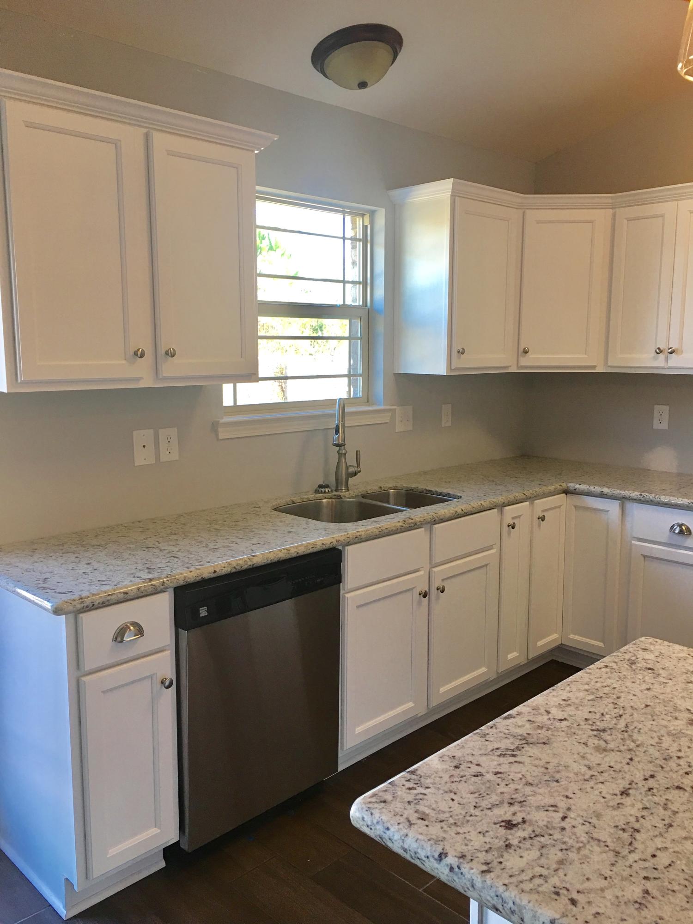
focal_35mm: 29
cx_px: 346
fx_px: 774
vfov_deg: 61.7
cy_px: 462
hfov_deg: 48.2
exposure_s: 1/30
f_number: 2.2
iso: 32
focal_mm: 4.15
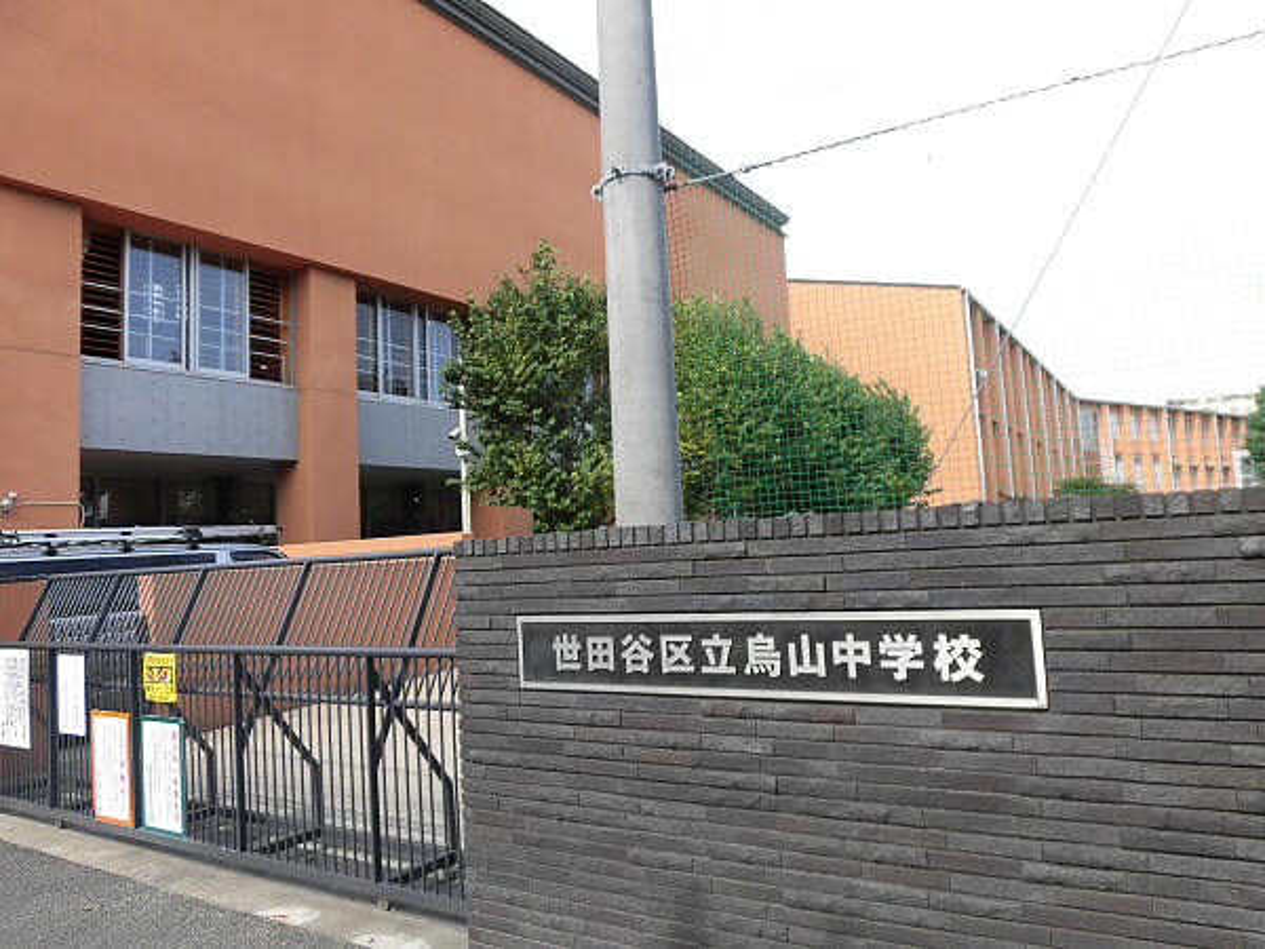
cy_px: 474
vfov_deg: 56.8
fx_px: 877
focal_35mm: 24
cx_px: 632
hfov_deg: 71.6
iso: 100
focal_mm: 4.3
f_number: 3.1
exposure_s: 1/640
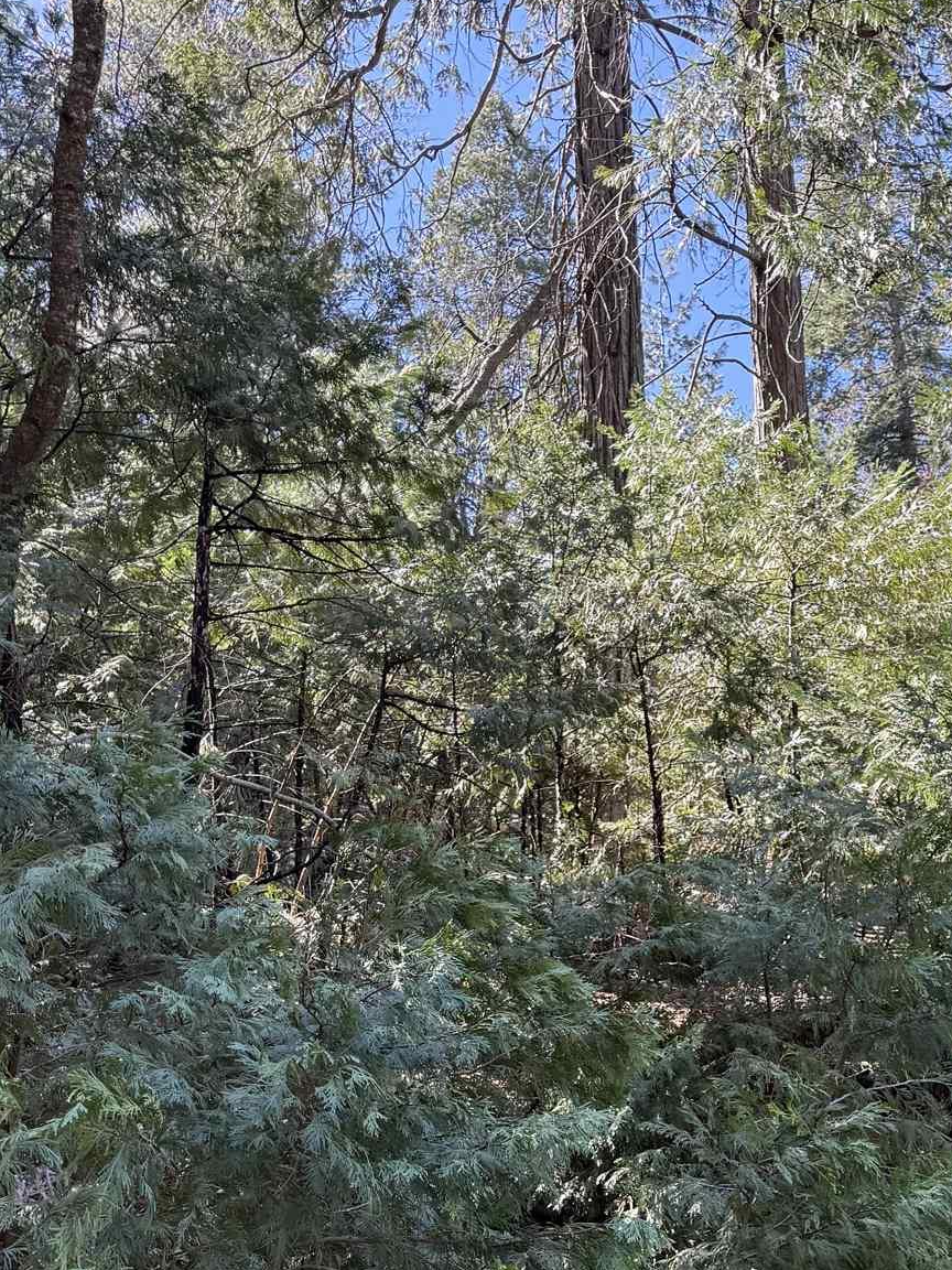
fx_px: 1760
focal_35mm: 48
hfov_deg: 29.7
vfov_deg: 38.0
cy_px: 1044
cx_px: 738
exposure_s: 1/267
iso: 100
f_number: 1.78
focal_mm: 6.76
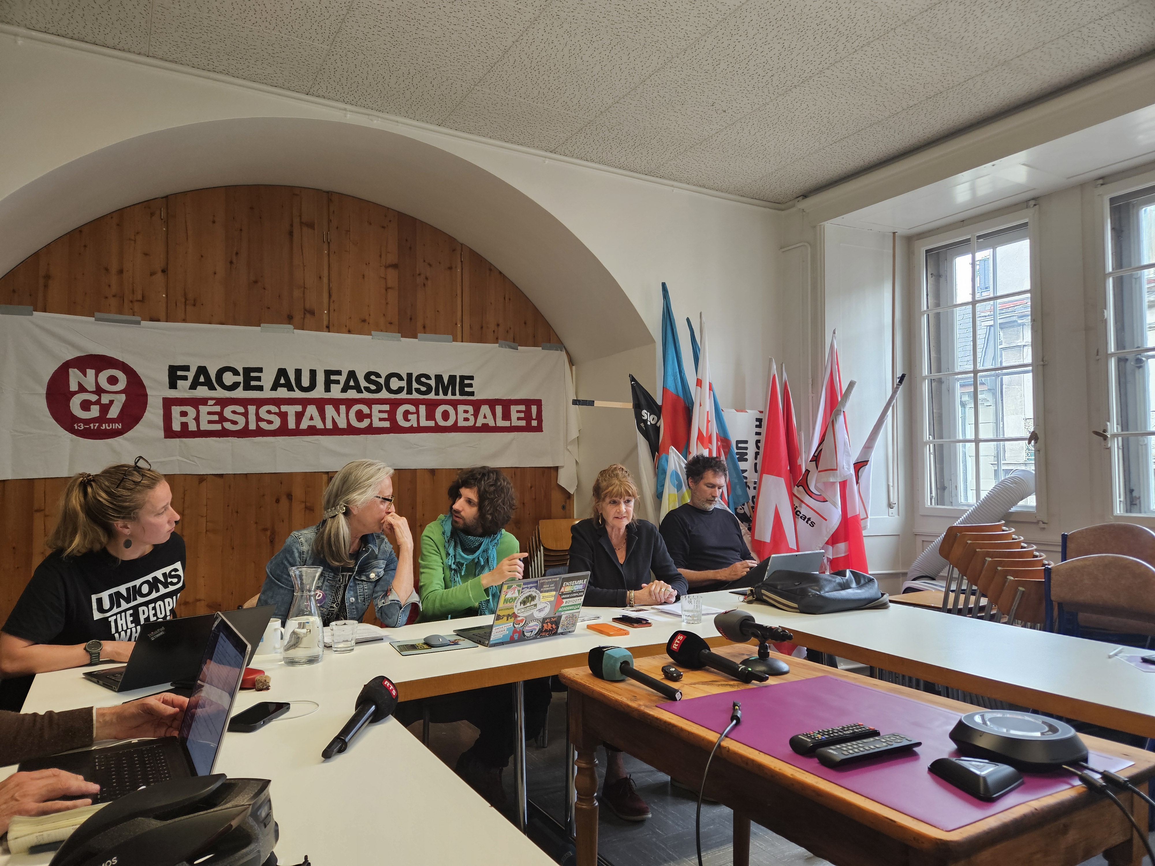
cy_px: 433
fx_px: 767
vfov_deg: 58.9
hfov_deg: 73.9
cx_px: 578
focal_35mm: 23
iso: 200
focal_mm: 5.4
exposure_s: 1/142
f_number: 1.8
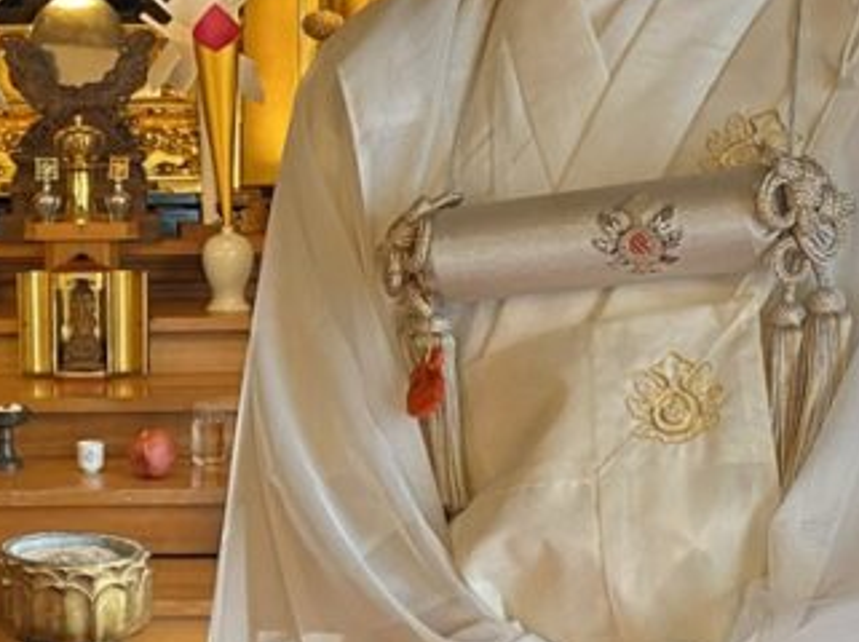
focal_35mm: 83
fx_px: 2057
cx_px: 67
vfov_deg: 17.7
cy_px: 272
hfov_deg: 22.9
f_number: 1.8
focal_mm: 4.25
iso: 320
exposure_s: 1/50
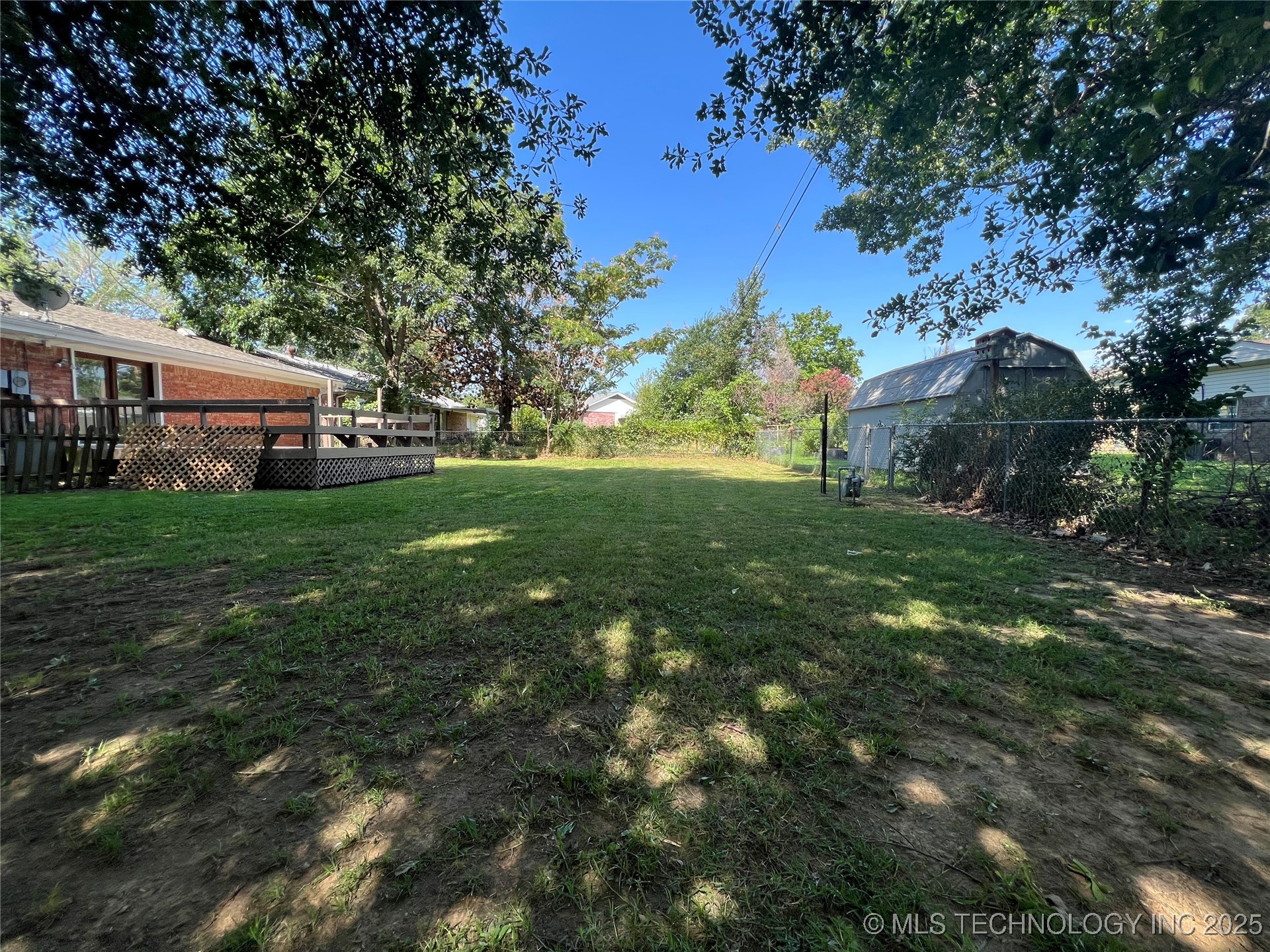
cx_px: 635
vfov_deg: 89.9
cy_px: 476
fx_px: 477
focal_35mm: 13
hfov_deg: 106.2
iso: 32
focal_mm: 1.57
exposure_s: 1/365
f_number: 1.8
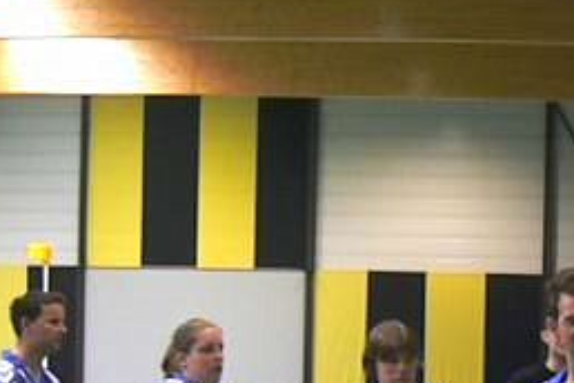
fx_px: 1483
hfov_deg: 21.6
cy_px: 434
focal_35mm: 93
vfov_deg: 14.3
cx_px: 472
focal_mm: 6
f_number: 2.8
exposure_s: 1/60
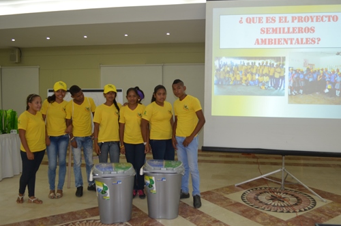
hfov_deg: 60.4
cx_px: 178
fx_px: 293
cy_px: 101
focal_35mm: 31
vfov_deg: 42.1
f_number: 3.5
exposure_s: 1/30
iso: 280
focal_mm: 18
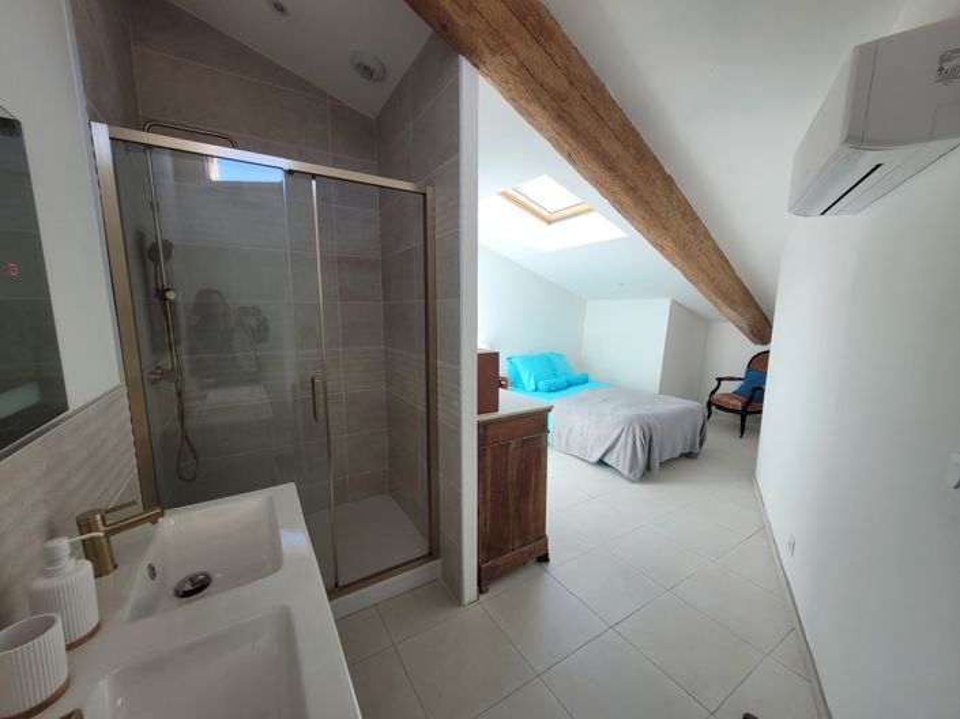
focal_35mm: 13
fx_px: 360
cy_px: 360
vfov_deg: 89.9
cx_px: 480
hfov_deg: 106.2
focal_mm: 1.74
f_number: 2.2
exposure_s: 1/100
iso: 50
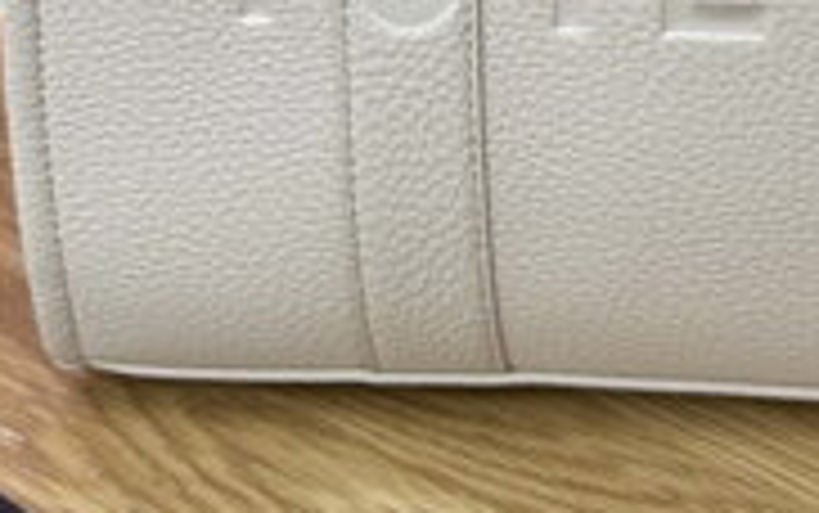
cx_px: 662
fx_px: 1965
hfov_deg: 23.2
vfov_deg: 13.5
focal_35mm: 88
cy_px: -385
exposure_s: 1/121
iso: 50
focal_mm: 6.76
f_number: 1.78
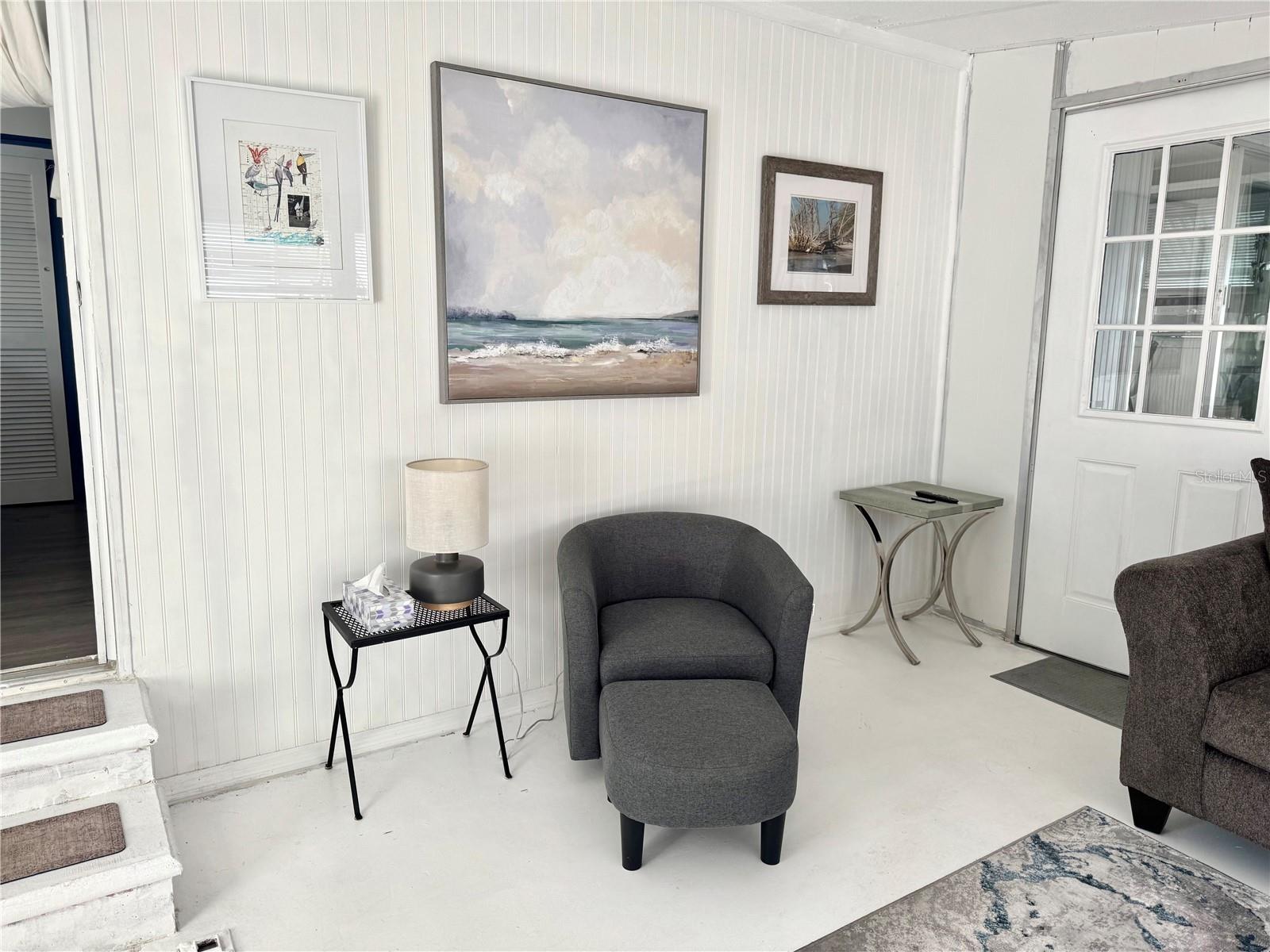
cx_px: 635
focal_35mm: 24
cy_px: 476
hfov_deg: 71.6
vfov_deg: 56.8
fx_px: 881
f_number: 1.78
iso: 64
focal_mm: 6.76
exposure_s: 1/238
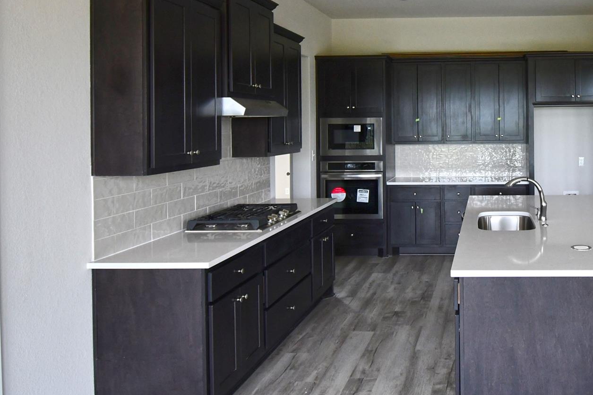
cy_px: 117
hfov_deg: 56.2
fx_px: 511
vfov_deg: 41.5
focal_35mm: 31
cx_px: 469
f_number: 4.8
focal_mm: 13
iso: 900
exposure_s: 1/125
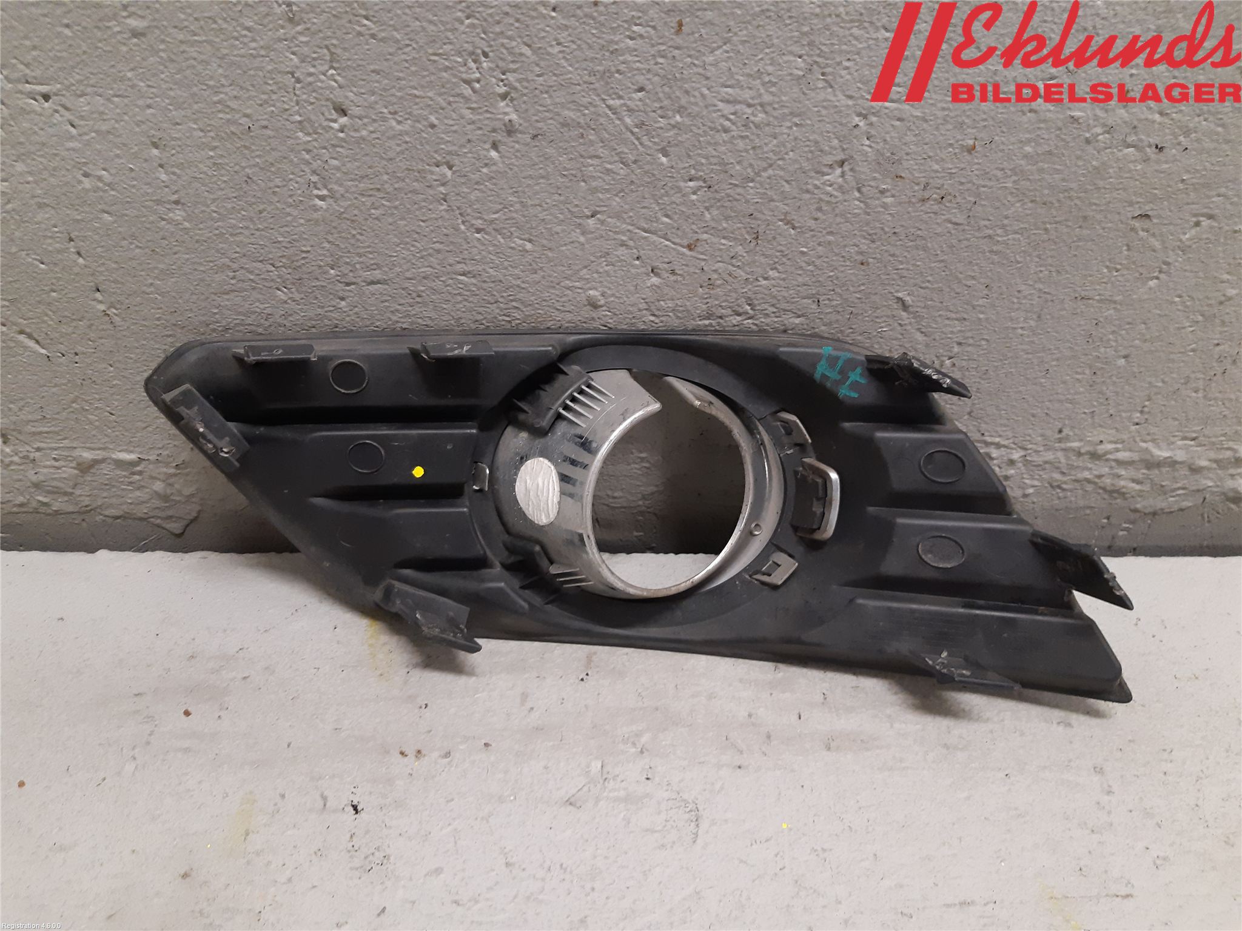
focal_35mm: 26
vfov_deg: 53.1
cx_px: 621
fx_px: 933
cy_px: 466
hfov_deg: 67.3
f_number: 1.7
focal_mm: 3.93
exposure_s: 1/50
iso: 200
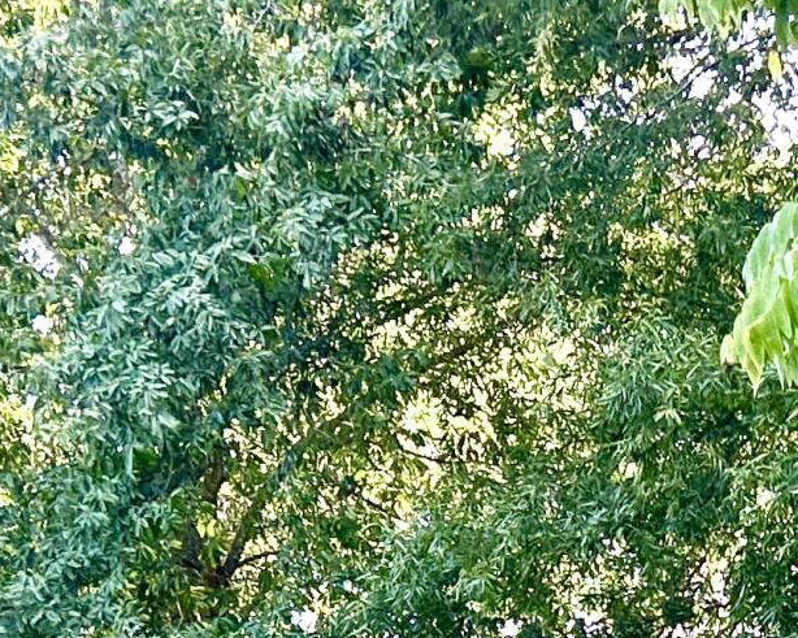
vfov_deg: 12.0
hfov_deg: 14.9
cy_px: 889
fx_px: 2928
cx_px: 997
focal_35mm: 124
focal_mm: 5.7
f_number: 1.5
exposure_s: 1/758
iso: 50
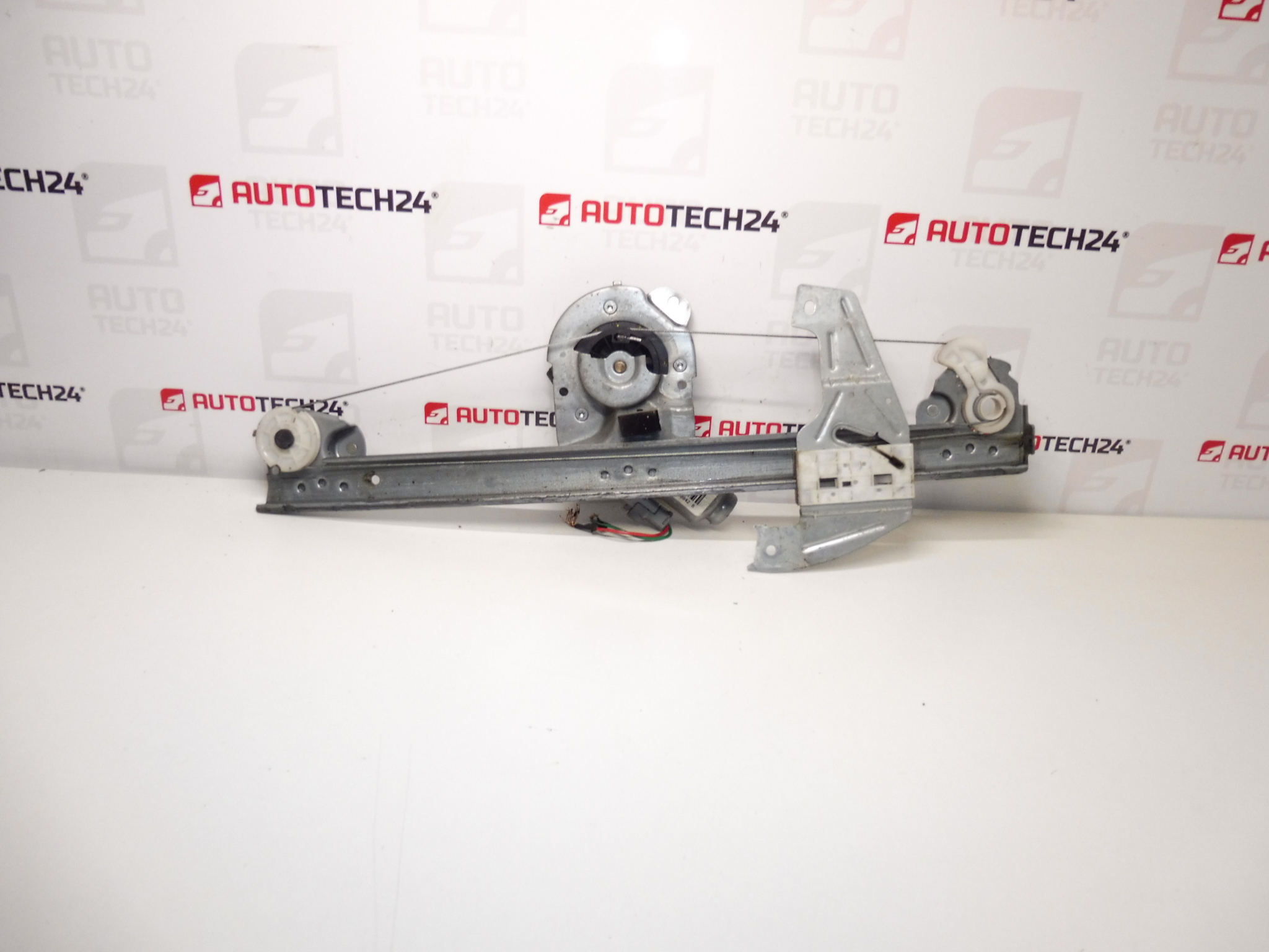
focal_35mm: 24
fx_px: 880
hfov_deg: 71.6
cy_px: 476
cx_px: 634
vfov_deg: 56.8
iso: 200
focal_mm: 4.3
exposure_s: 1/100
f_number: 3.5
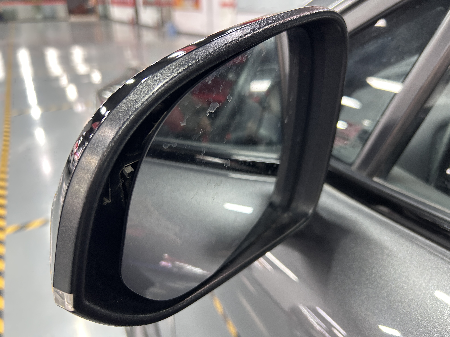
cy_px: 168
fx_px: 338
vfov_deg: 53.1
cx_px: 225
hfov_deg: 67.3
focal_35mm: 26
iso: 160
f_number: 1.5
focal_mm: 5.7
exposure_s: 1/50
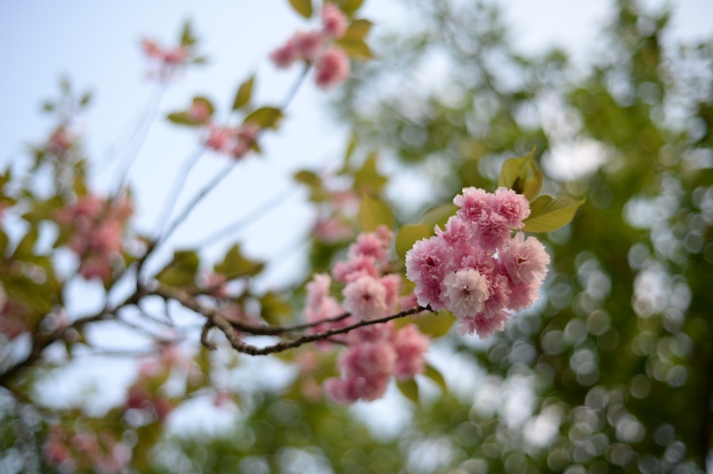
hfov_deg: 39.6
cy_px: 237
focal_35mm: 50
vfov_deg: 27.0
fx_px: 990
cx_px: 356
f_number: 2
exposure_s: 1/320
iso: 100
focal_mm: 50
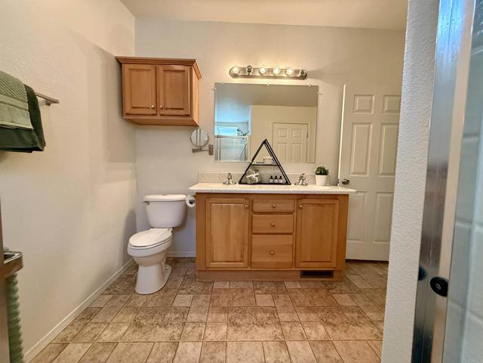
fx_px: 195
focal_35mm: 14
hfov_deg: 102.1
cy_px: 182
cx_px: 242
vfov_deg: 85.7
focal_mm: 2.22
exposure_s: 1/120
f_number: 2.2
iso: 500
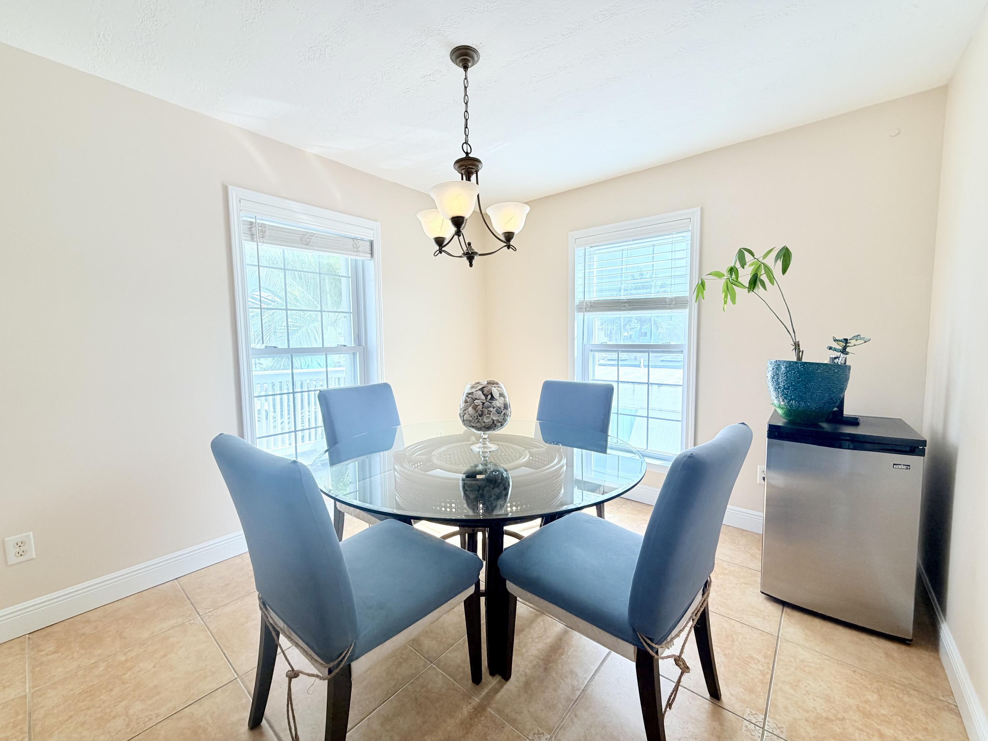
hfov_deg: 102.1
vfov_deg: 85.7
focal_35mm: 14
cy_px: 370
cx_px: 494
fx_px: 400
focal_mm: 2.22
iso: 40
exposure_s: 1/165
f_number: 2.2
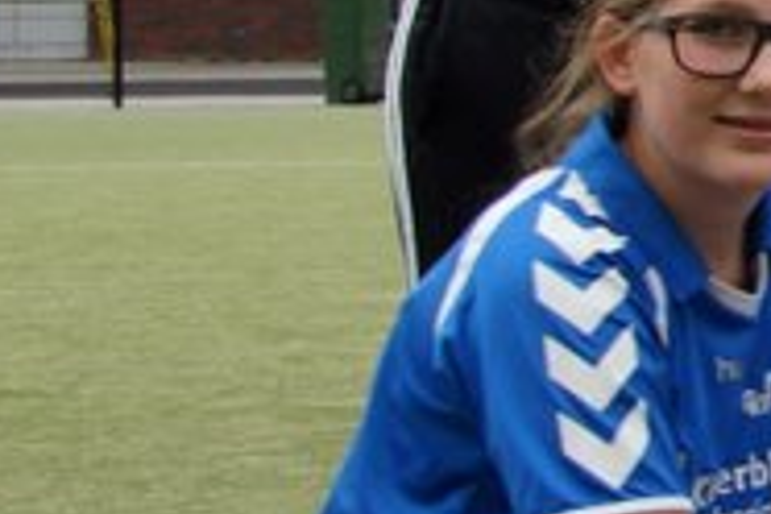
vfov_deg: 6.4
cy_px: -85
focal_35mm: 215
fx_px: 4604
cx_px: 1936
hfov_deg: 8.6
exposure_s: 1/50
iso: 100
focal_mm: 26
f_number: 9
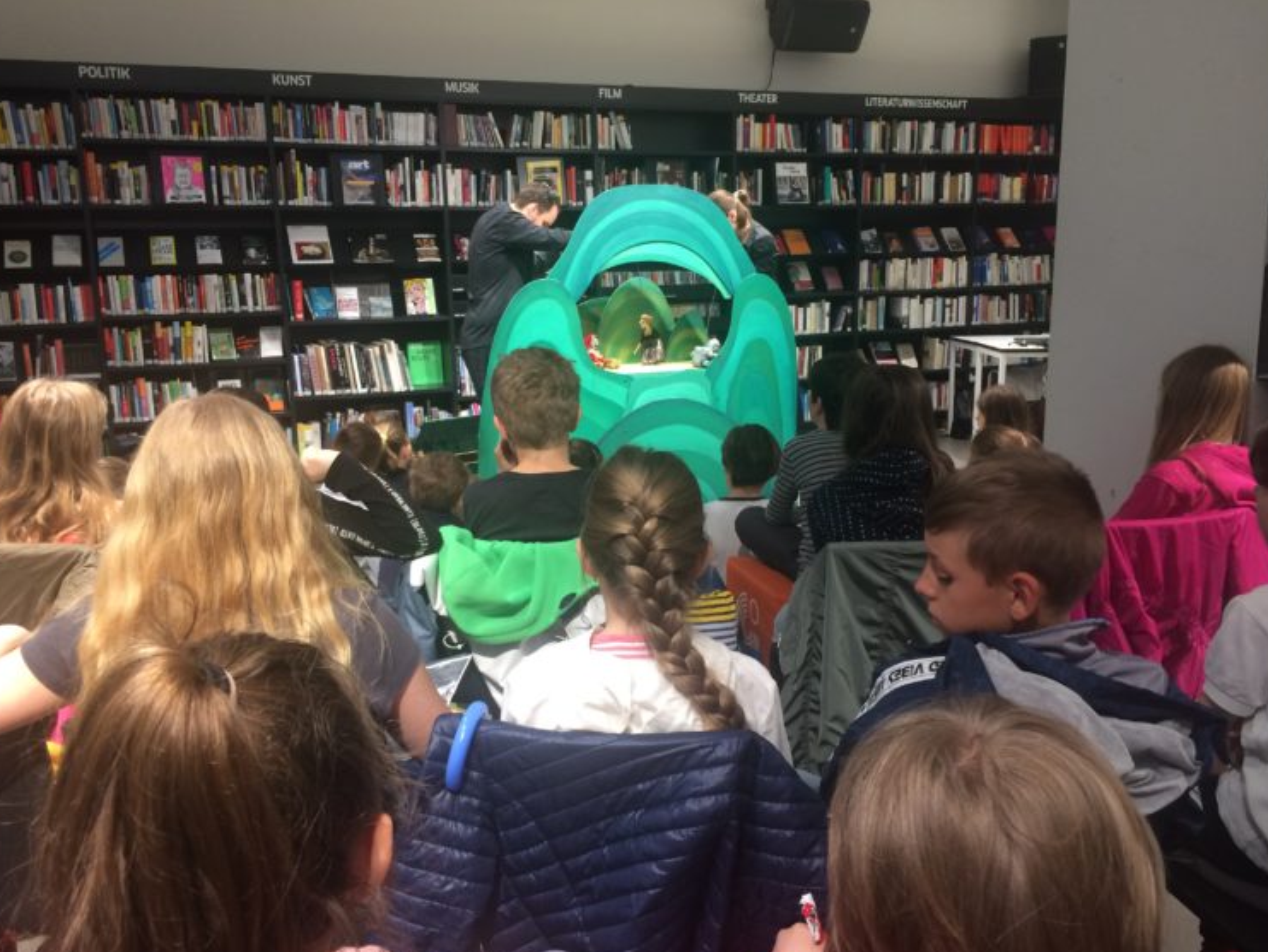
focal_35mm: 30
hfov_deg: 59.9
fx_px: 1099
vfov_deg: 46.8
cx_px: 631
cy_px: 485
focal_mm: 4.15
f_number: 2.2
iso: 125
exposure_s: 1/33
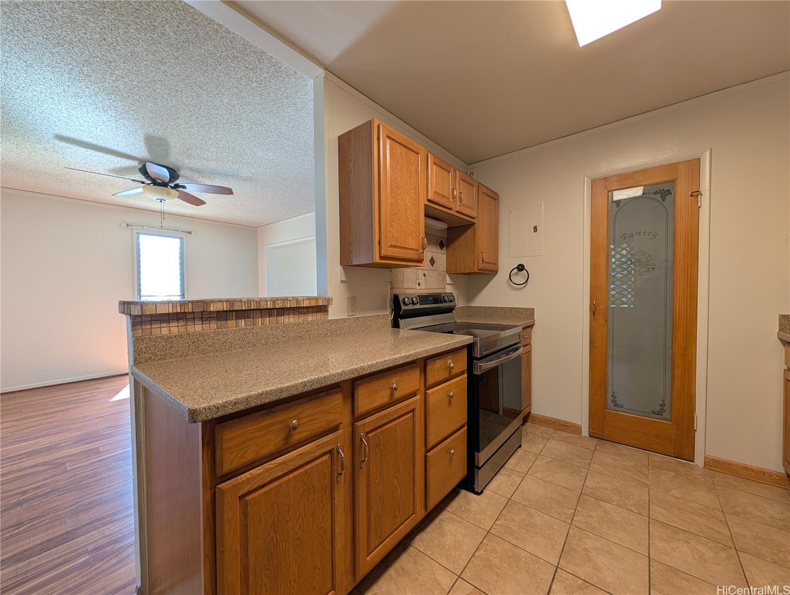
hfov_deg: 110.5
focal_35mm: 12
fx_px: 274
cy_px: 298
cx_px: 395
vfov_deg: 94.6
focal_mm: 2.02
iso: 59
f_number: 1.7
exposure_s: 1/80.1
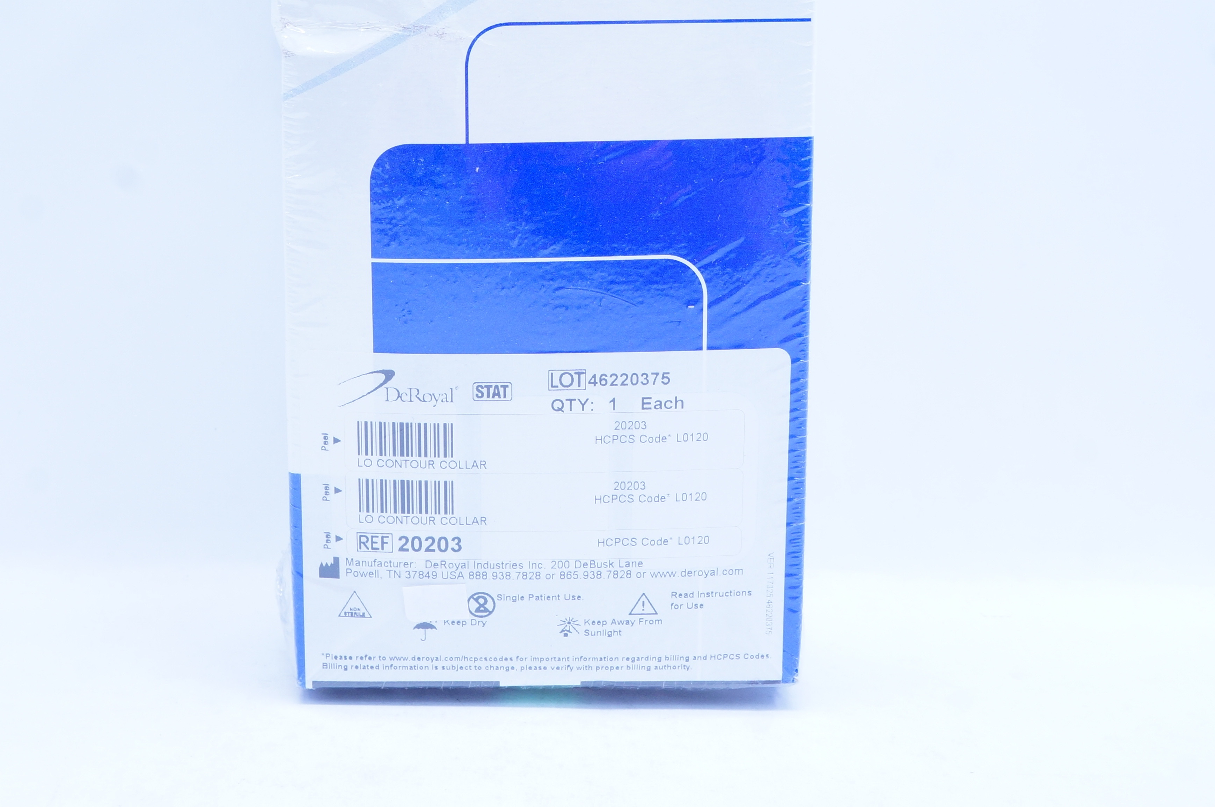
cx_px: 531
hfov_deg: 40.5
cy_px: 239
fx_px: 1642
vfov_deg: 27.4
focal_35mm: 49
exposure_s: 1/13
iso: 400
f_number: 11
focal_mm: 23
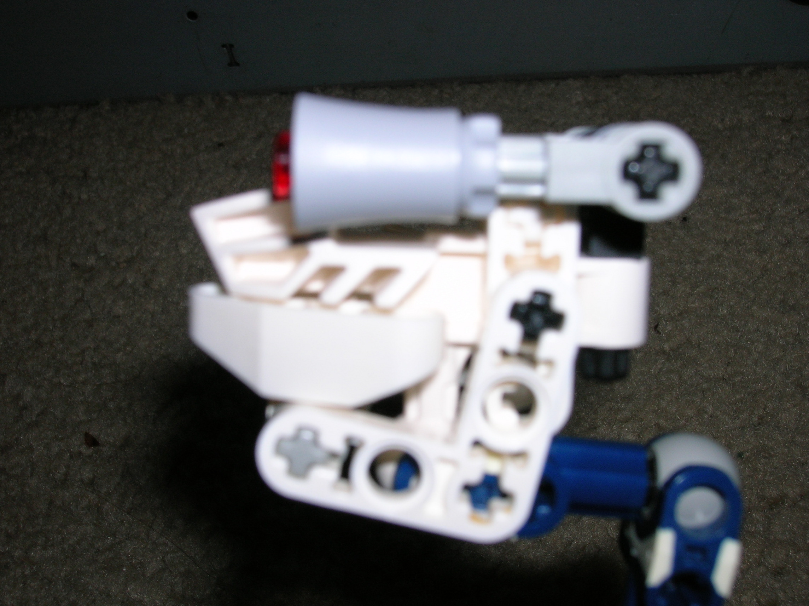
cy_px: 303
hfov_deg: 41.3
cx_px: 404
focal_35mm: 46
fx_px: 1074
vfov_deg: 31.5
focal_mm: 7.7
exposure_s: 1/60.1
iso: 50
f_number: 5.4
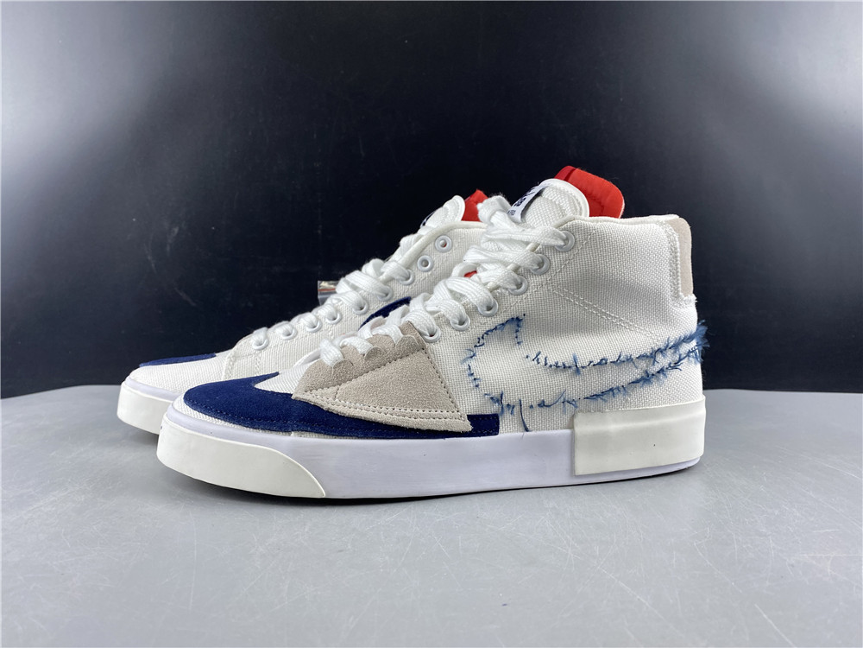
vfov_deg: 53.1
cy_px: 324
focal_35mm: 26
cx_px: 432
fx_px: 648
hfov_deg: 67.3
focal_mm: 4.25
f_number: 1.8
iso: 40
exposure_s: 1/100
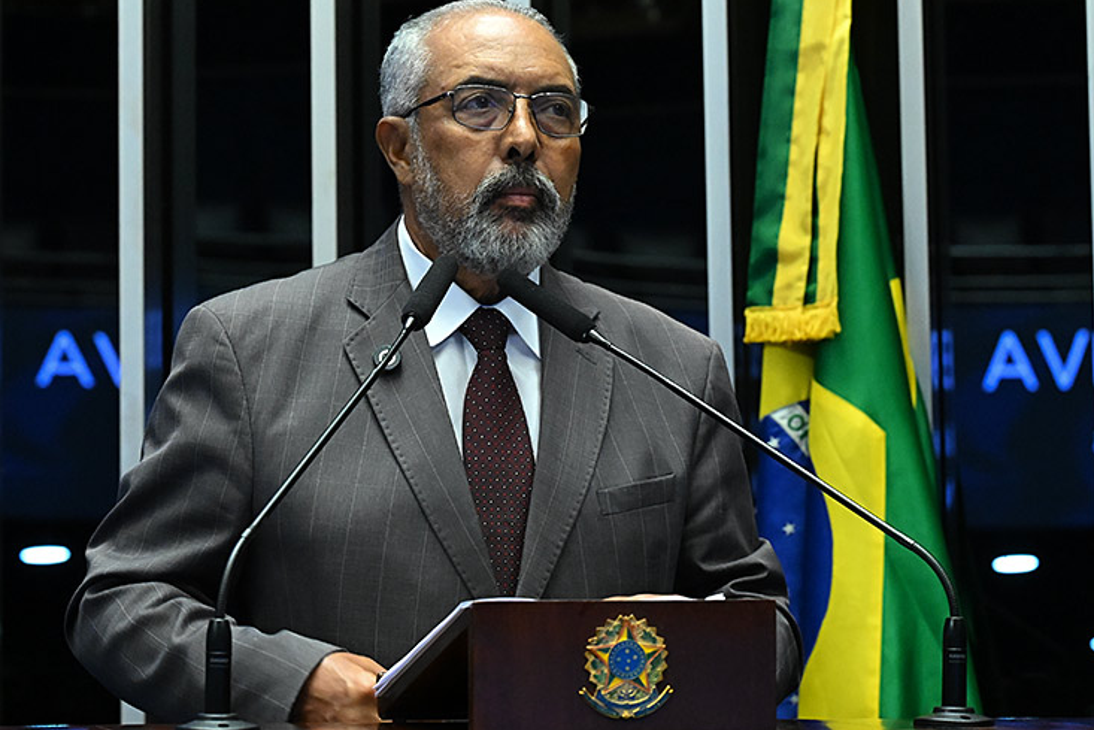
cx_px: 594
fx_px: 3738
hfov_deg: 16.6
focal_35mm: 123
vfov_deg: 11.2
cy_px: 360
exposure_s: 1/100
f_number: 5
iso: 5000
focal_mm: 70
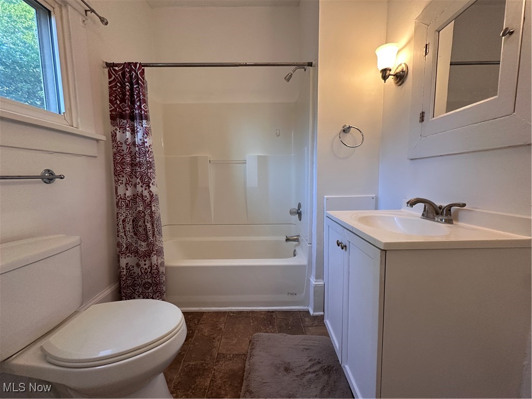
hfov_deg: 102.1
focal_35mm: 14
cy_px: 200
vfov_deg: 85.7
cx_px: 266
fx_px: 215
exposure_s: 1/120
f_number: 2.2
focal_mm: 2.22
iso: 250
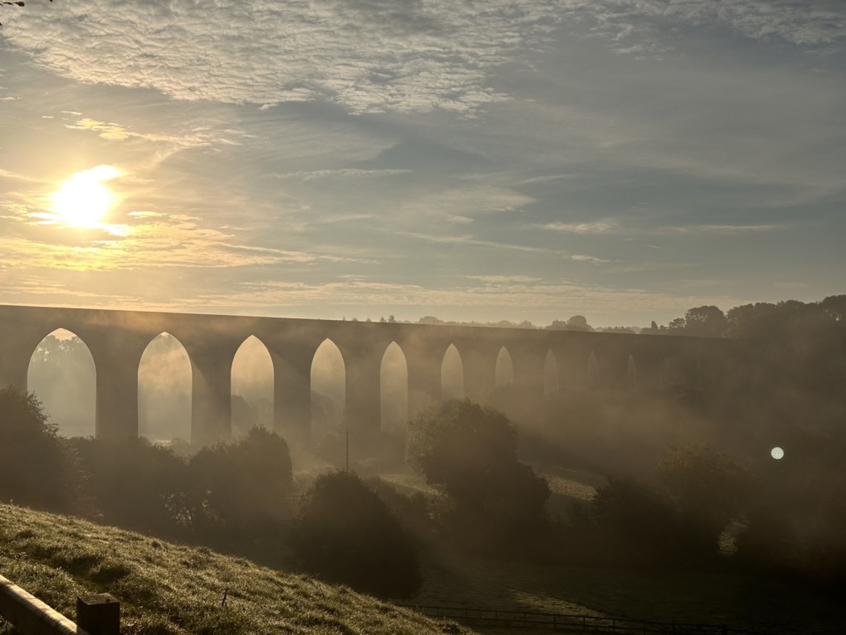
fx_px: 1173
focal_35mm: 48
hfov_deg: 39.7
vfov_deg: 30.3
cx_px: 423
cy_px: 318
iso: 50
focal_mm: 6.86
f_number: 1.78
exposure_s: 1/18868
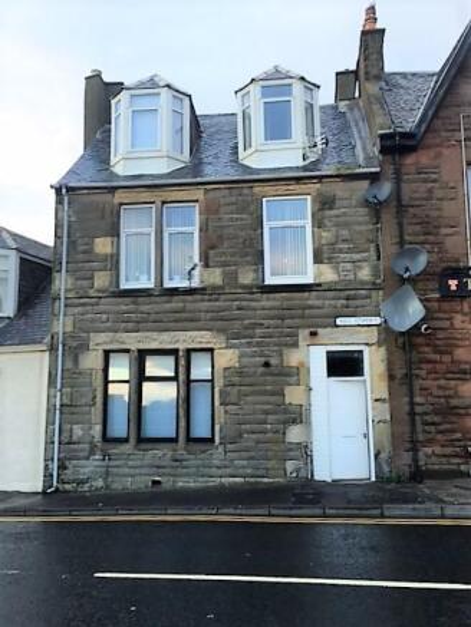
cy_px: 314
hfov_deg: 48.2
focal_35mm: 29
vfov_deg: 61.6
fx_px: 526
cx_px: 236
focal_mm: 4.15
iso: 25
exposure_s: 1/50
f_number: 2.2
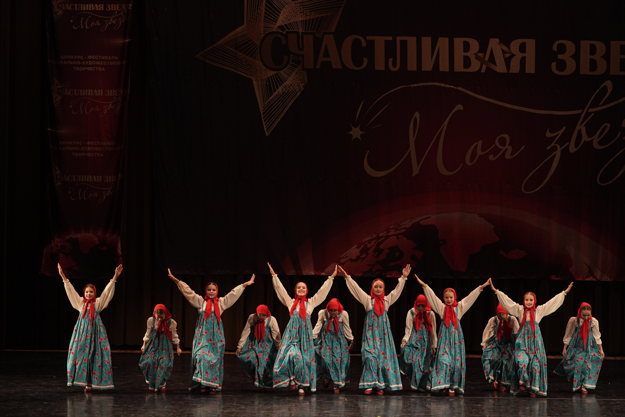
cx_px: 312
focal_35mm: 116
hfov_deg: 17.6
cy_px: 208
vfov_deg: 11.8
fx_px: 2014
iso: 1600
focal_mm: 116
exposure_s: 1/400
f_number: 2.8
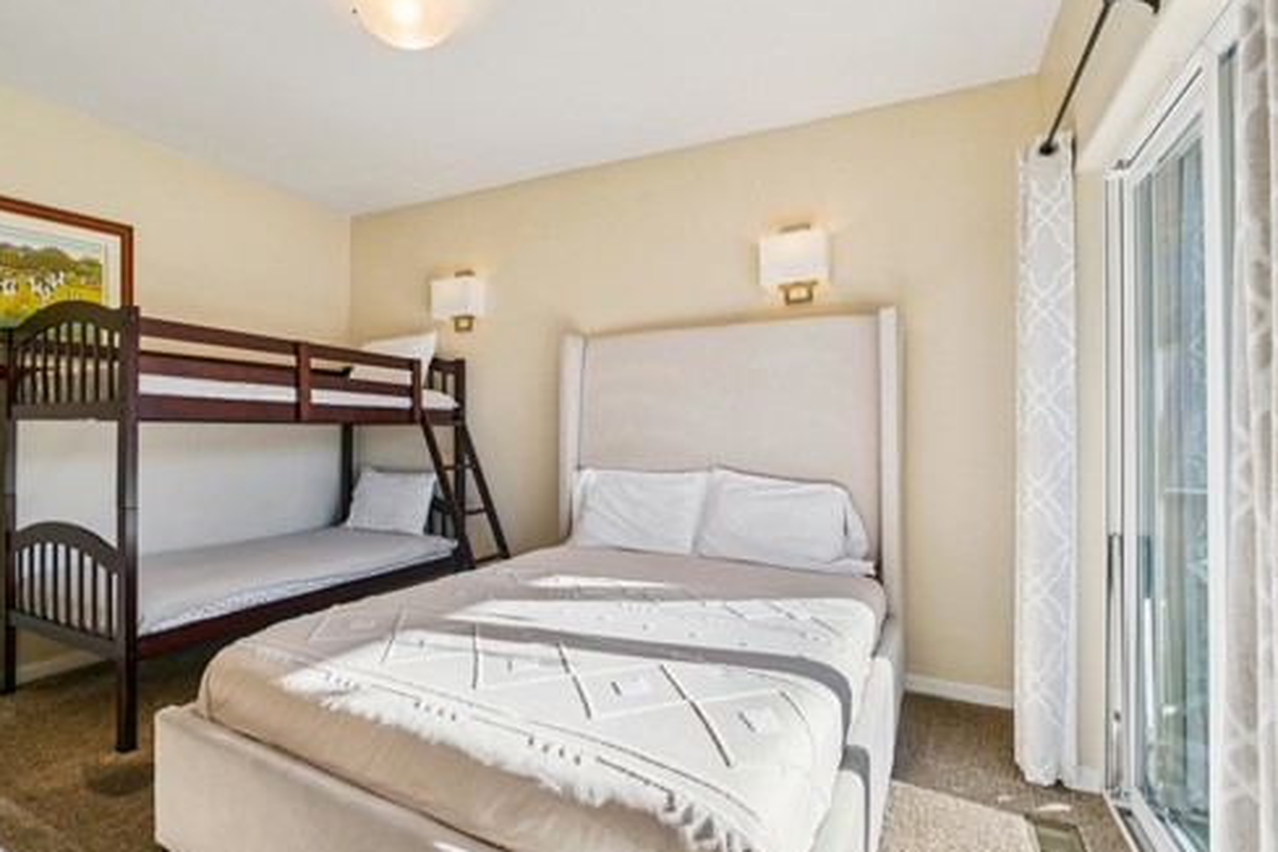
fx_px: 603
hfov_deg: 92.8
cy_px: 423
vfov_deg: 70.4
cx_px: 559
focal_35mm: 17
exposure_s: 1/30
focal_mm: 13
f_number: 8
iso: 100
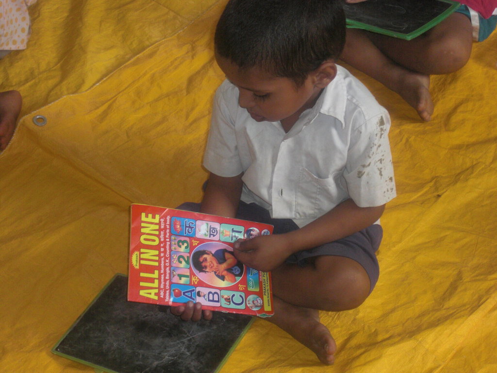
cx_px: 248
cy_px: 186
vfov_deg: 15.9
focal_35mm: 93
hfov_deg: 21.1
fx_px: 1335
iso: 200
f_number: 5.2
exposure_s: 1/60
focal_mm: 16.5
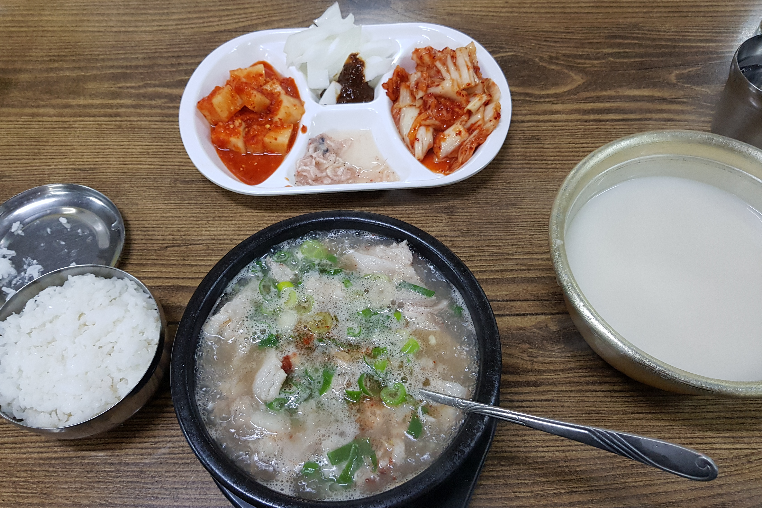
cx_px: 385
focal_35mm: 28
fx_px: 593
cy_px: 273
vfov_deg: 46.4
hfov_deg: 65.5
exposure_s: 1/60
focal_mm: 4.2
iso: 160
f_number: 1.7
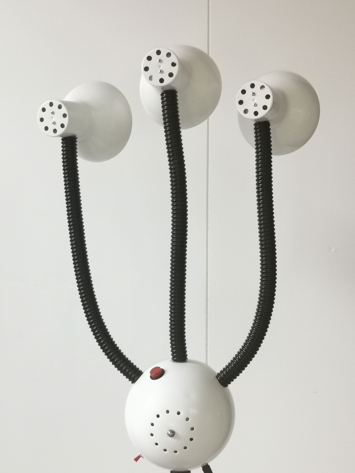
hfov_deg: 26.6
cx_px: 172
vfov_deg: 34.9
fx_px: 752
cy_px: 251
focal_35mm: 55
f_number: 1.8
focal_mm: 5.58
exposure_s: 1/33.3
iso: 500
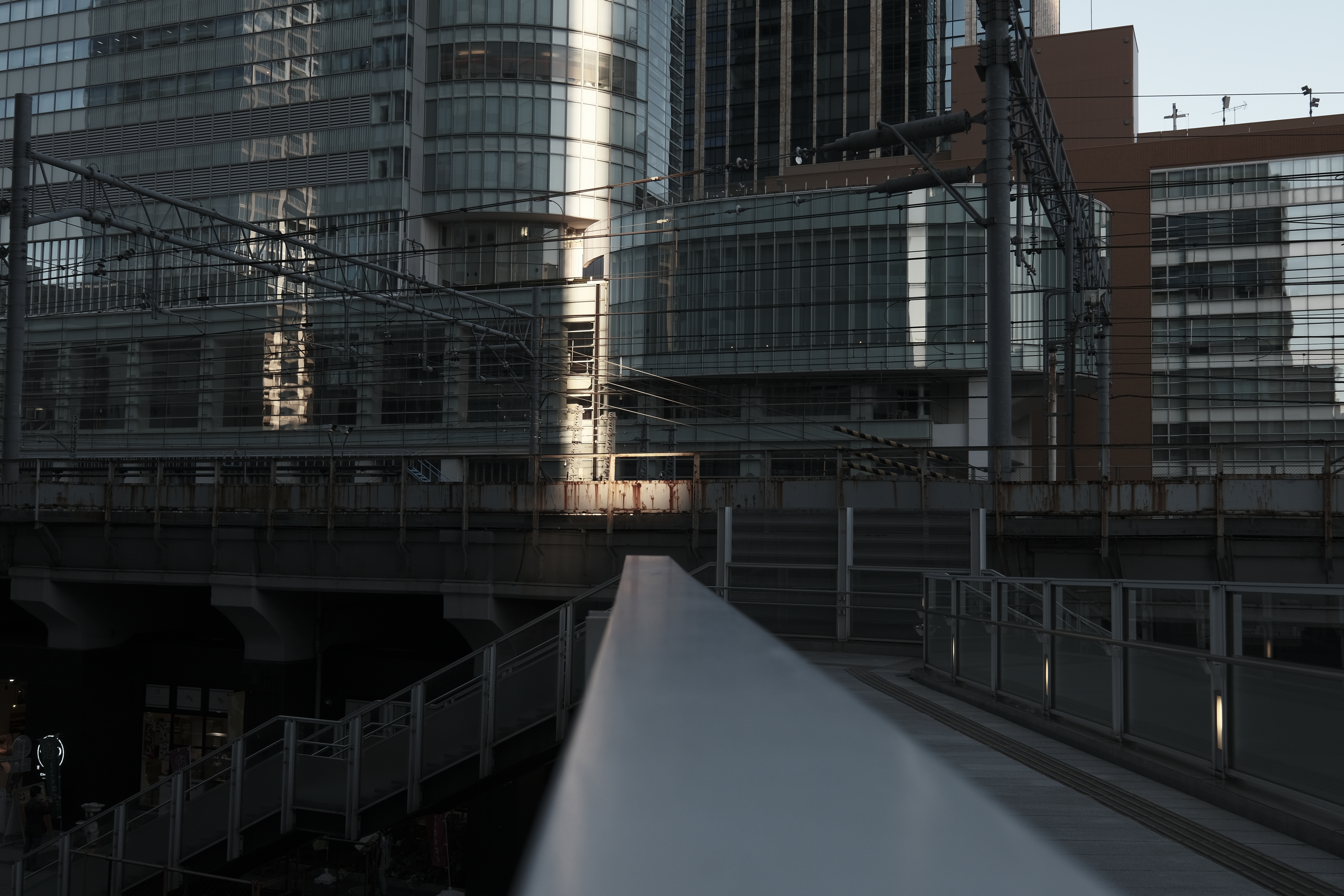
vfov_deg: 36.9
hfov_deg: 53.1
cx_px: 672
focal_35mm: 36
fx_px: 1344
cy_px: 448
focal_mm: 24
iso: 160
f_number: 8
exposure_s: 1/100
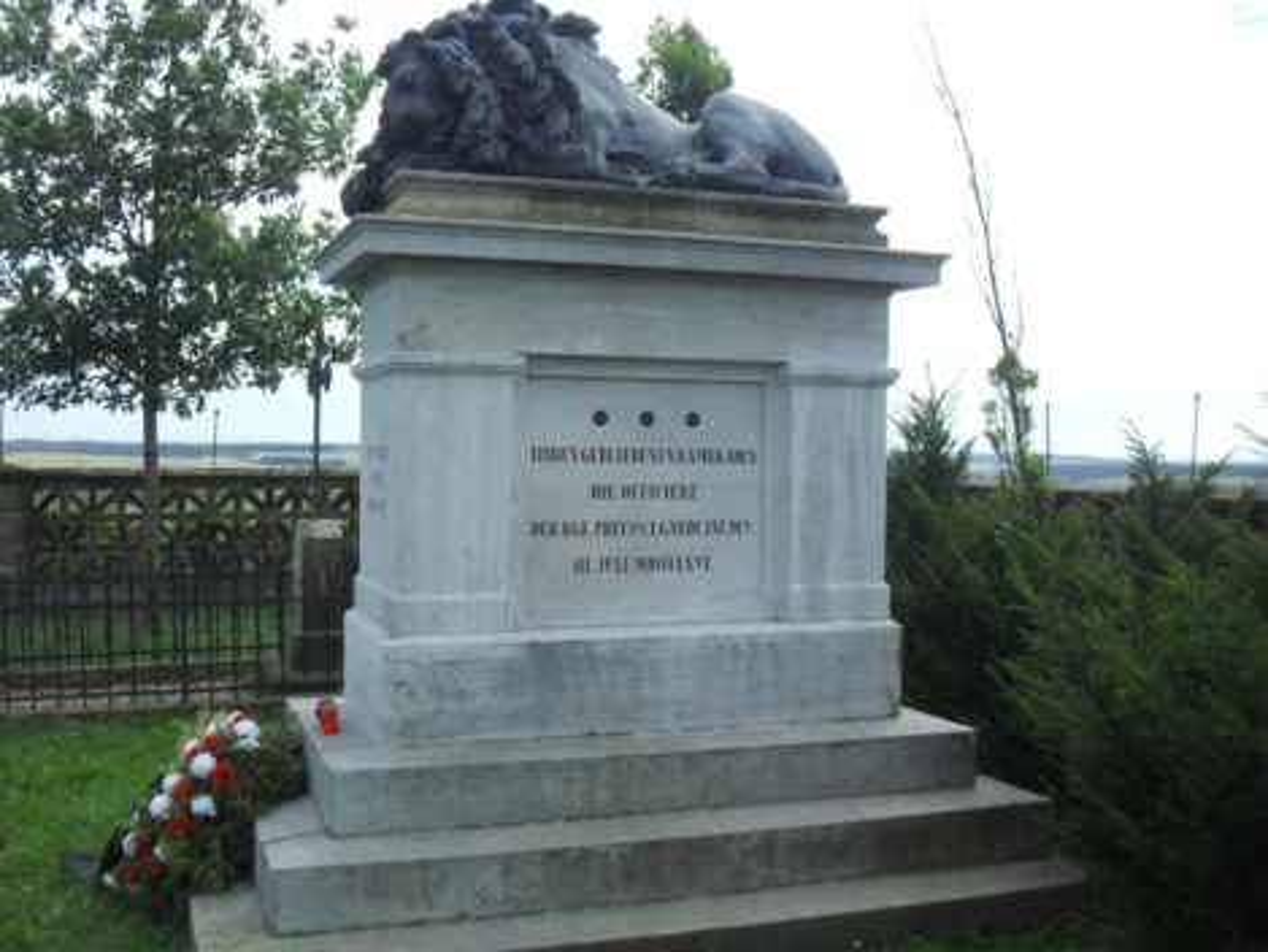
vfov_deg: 37.7
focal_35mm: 38
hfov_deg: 49.0
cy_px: 476
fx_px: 1392
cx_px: 634
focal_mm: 6.2
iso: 200
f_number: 8
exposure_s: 1/250
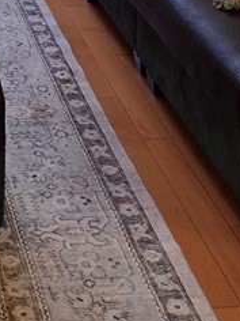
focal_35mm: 100
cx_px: -123
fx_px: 924
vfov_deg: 16.4
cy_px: -258
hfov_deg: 13.9
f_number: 1.8
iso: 160
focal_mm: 5.4
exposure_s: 1/120
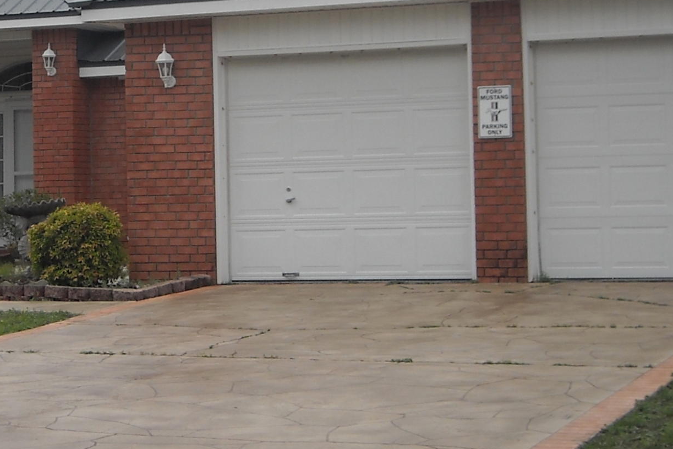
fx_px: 2336
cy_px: 61
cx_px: 19
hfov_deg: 16.1
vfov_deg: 10.9
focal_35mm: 125
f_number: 6.3
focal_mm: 7.92
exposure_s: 1/260
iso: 64
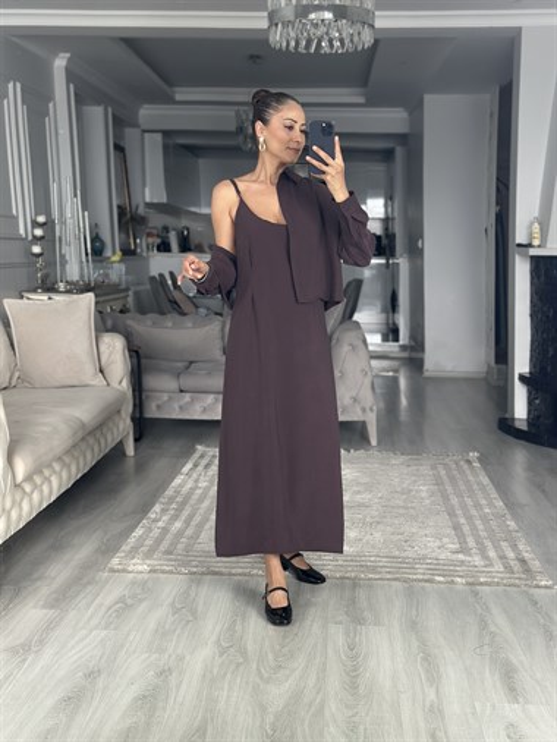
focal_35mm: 48
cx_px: 278
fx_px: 1029
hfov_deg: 30.3
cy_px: 371
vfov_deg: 39.6
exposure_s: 1/70
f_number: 1.78
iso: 125
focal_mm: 6.86
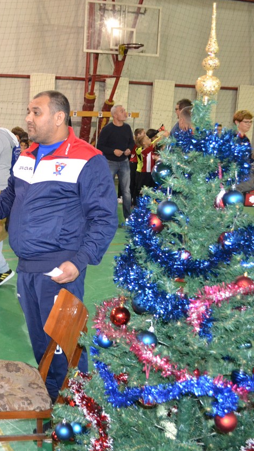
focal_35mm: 43
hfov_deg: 25.9
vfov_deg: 47.3
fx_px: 515
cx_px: -17
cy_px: 225
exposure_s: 1/60
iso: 2500
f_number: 3.5
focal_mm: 18
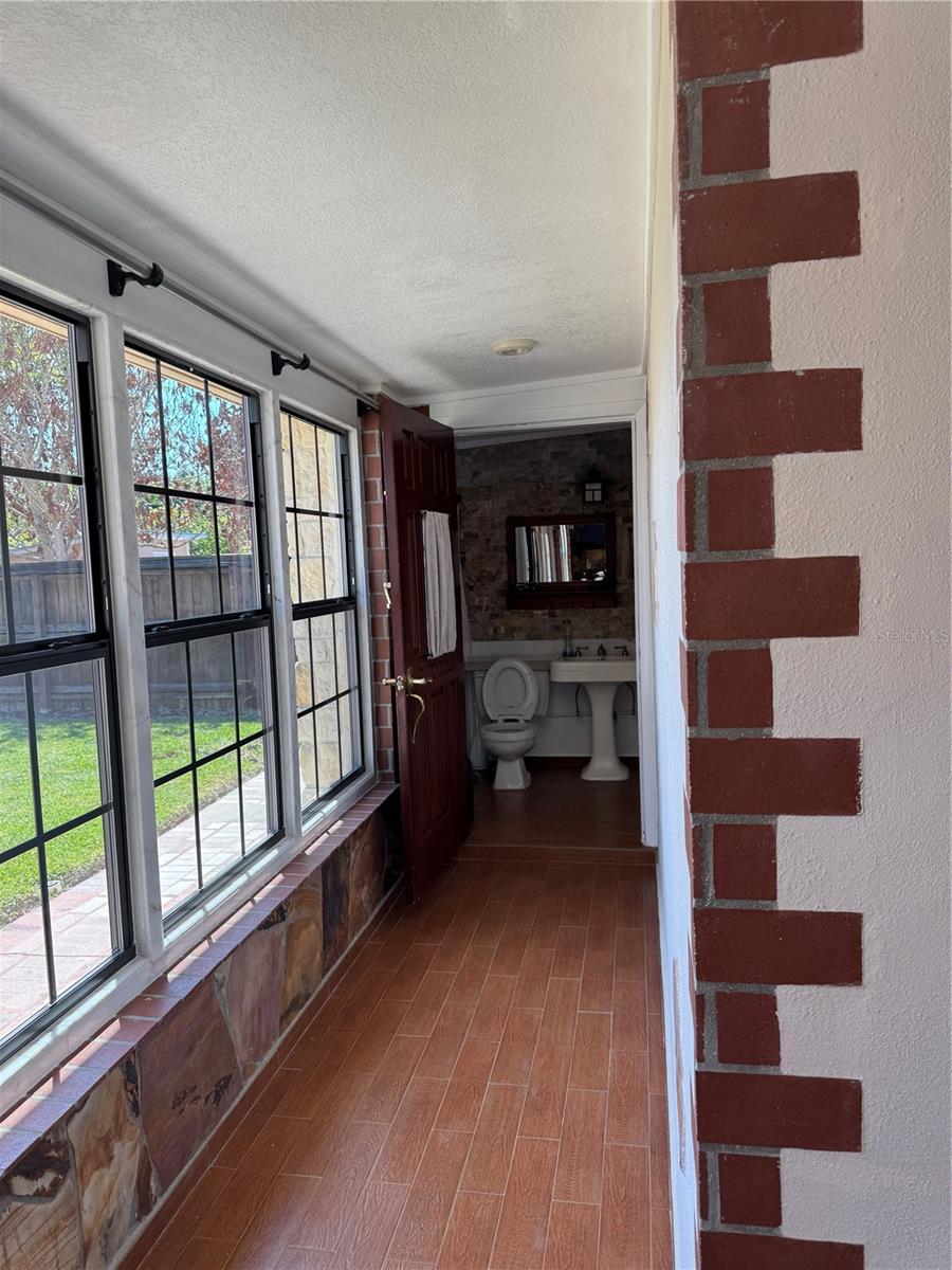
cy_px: 635
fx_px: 880
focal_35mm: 24
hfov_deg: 56.8
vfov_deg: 71.6
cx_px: 476
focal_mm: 6.76
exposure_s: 1/237
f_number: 1.78
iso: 64
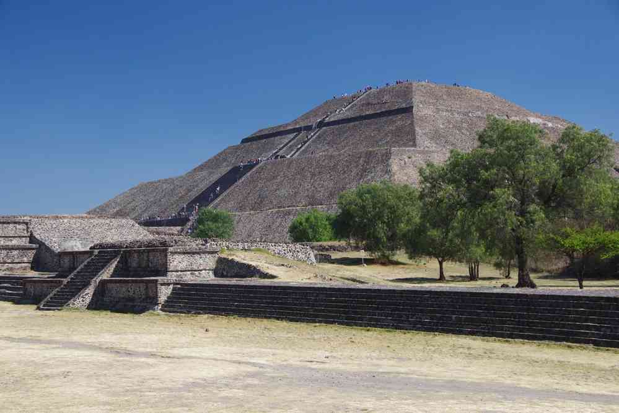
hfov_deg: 31.4
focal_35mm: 64
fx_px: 1100
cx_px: 310
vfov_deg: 21.2
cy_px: 206
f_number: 11
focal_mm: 42.5
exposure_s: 1/80
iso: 200
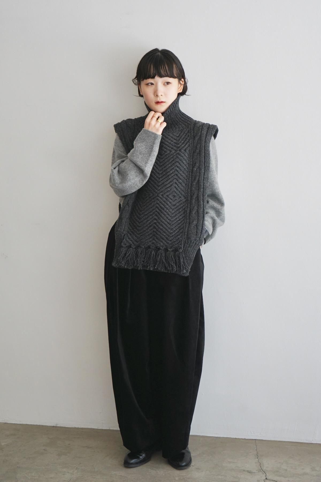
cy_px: 241
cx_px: 160
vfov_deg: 41.1
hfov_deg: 28.1
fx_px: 642
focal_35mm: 48
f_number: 4.5
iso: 640
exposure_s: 1/160
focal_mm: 48
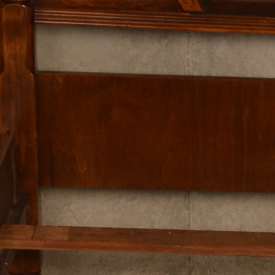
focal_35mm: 216
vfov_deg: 7.9
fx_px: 1941
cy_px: 417
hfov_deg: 7.9
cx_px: 468
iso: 200
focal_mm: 24
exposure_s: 1/160
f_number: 7.1
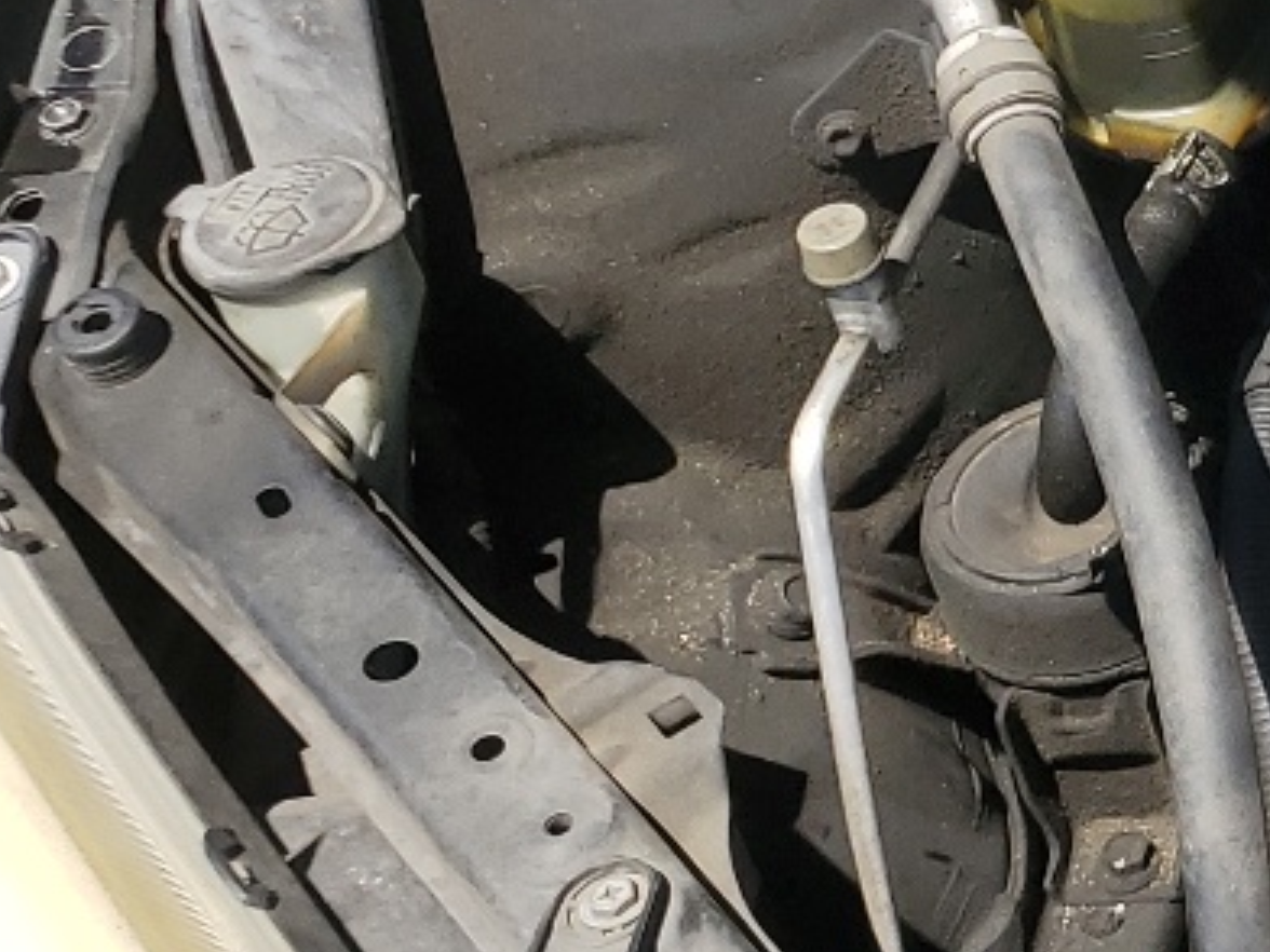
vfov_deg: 13.8
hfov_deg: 15.1
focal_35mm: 106
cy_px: 39
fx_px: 3889
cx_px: 2540
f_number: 1.5
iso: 50
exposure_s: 1/2000
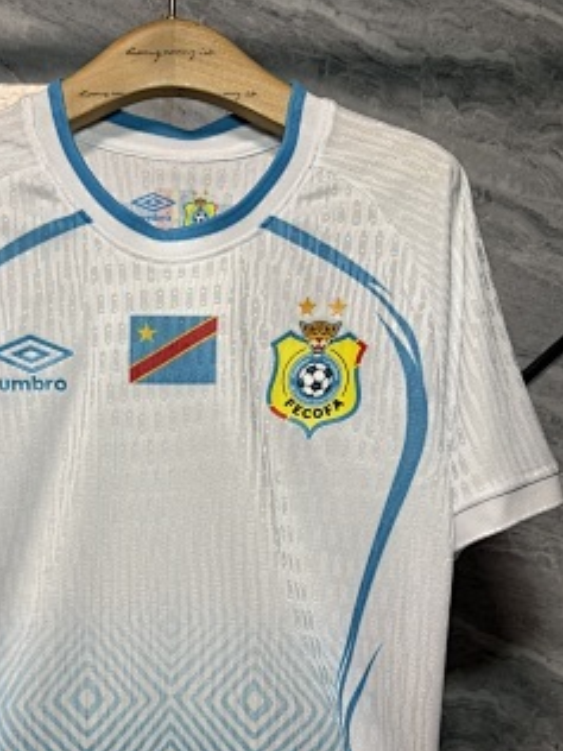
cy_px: 578
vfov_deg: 46.9
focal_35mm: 38
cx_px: 160
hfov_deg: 37.1
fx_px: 824
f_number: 1.78
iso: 80
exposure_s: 1/100
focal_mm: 6.76
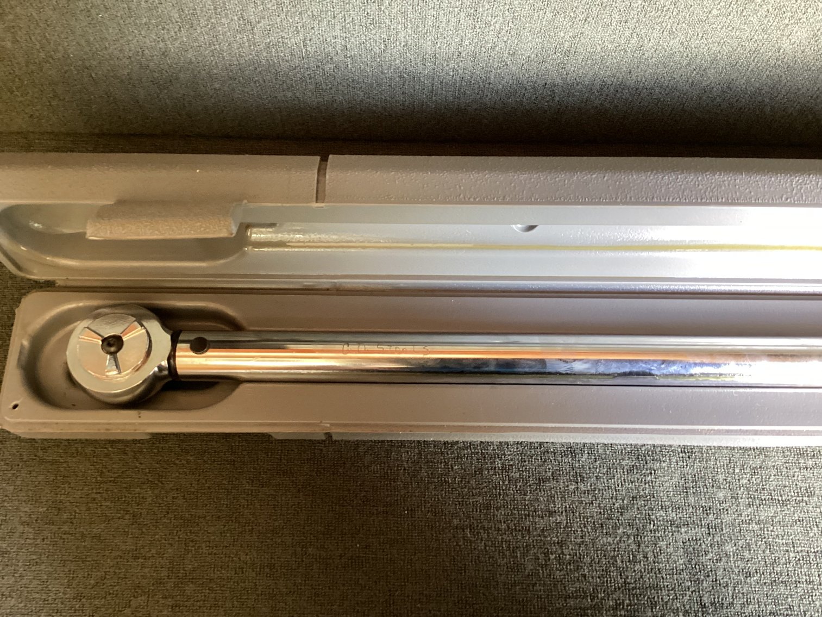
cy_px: 308
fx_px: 736
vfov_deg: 45.4
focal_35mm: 31
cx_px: 411
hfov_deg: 58.3
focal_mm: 3.3
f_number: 2.4
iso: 320
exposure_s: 1/33
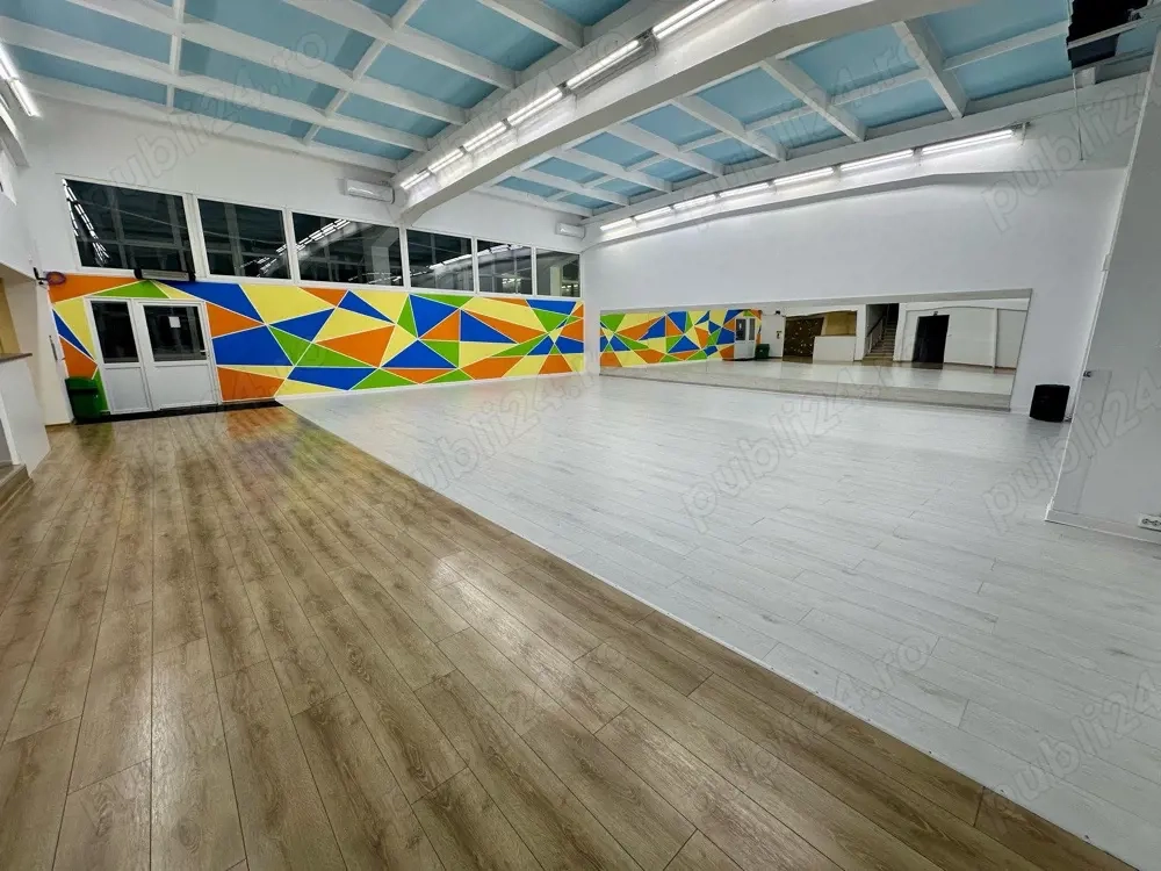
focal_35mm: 14
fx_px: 470
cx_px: 580
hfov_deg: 102.1
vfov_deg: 85.7
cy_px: 436
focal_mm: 2.22
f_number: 2.2
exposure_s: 1/100
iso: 125
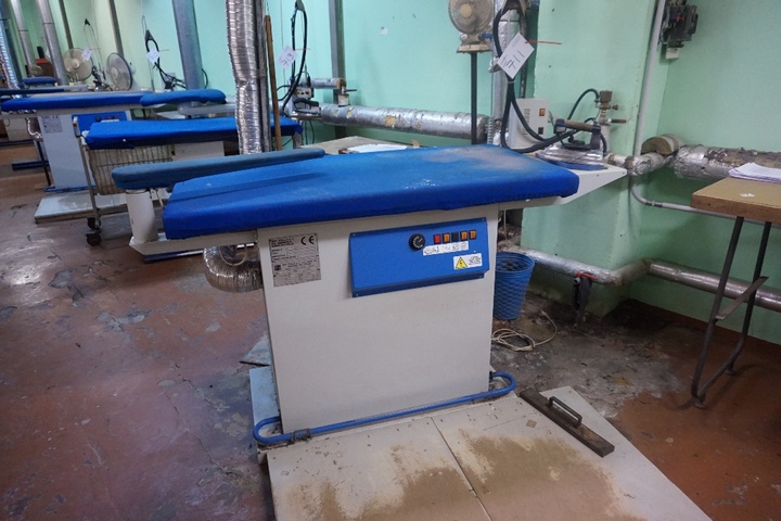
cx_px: 390
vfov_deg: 53.1
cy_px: 260
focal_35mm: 24
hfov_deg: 73.7
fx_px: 521
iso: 3200
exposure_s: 1/160
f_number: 3.5
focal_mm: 16
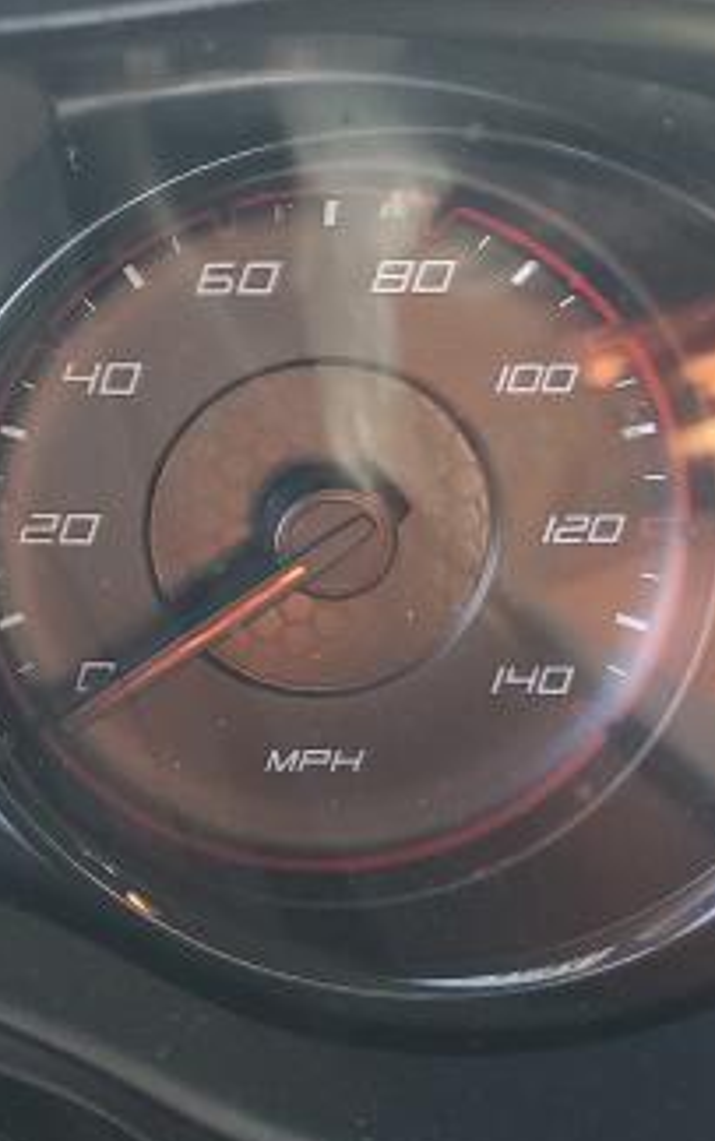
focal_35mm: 68
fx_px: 2116
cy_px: 363
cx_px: -356
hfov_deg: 17.3
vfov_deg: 29.9
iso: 61
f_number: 1.5
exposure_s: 1/60.2
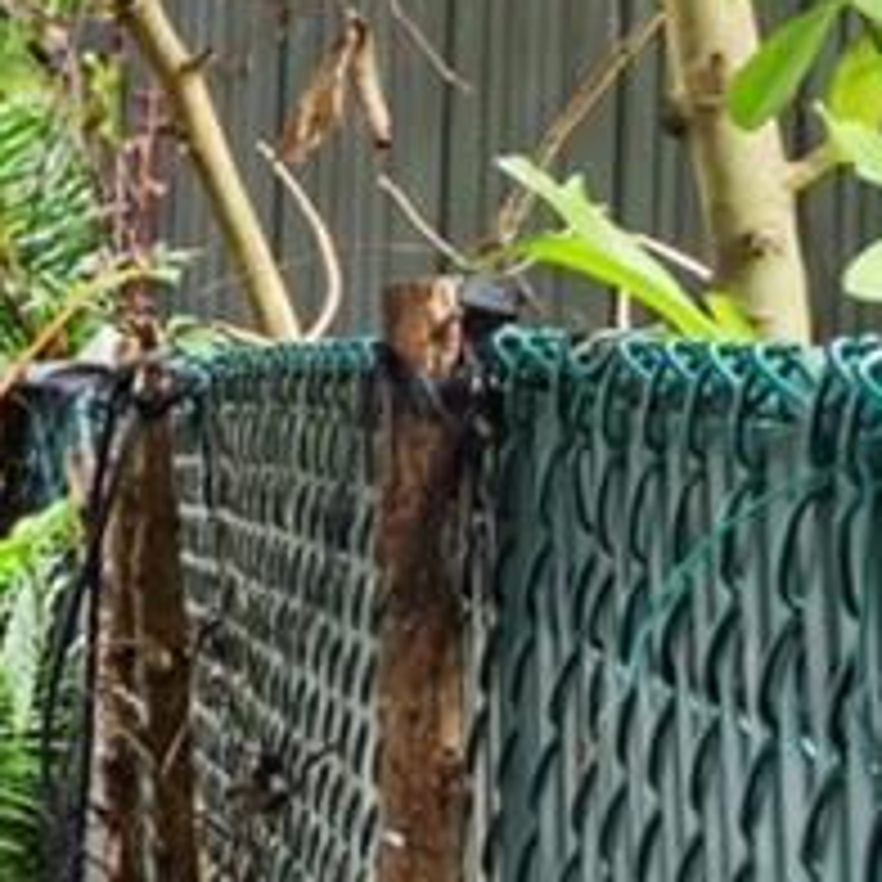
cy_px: 256
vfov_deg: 15.6
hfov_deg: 8.7
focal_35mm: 111
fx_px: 3200
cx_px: -2452
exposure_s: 1/13
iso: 250
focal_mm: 16
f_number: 9
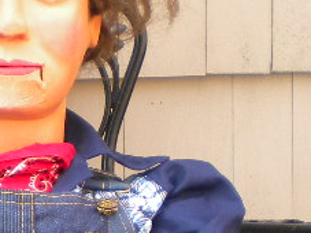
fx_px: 1419
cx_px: -21
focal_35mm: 158
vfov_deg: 9.2
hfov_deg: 12.3
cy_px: 299
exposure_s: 1/66.7
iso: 80
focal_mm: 6.3
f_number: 3.1
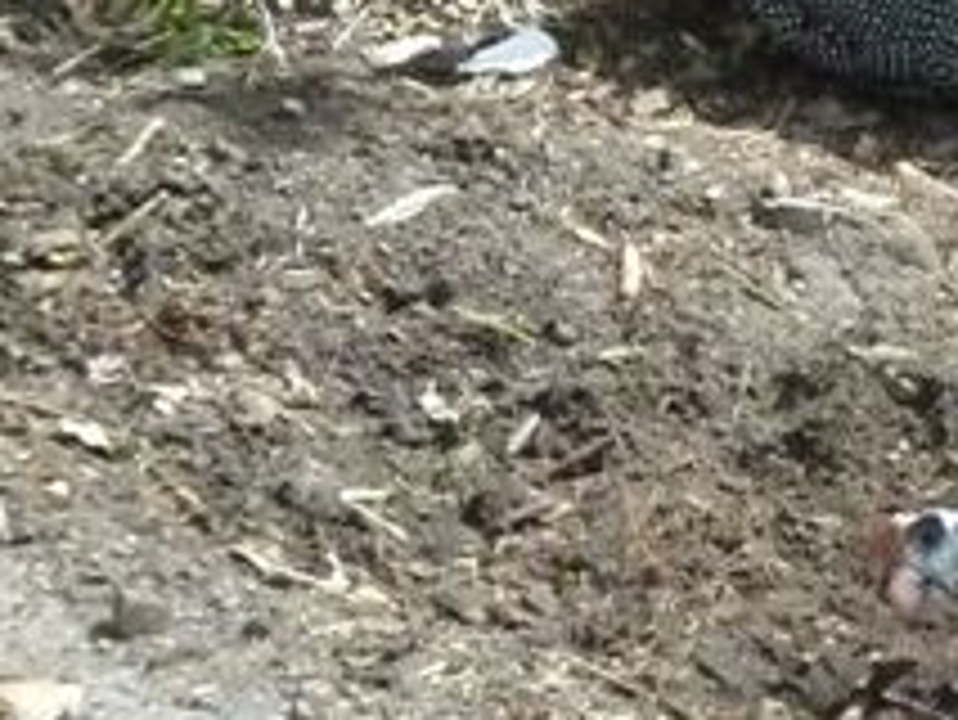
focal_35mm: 364
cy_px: 198
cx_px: 1178
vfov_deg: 4.1
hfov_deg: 5.4
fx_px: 10079
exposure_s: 1/250
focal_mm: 21.7
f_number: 16
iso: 1600
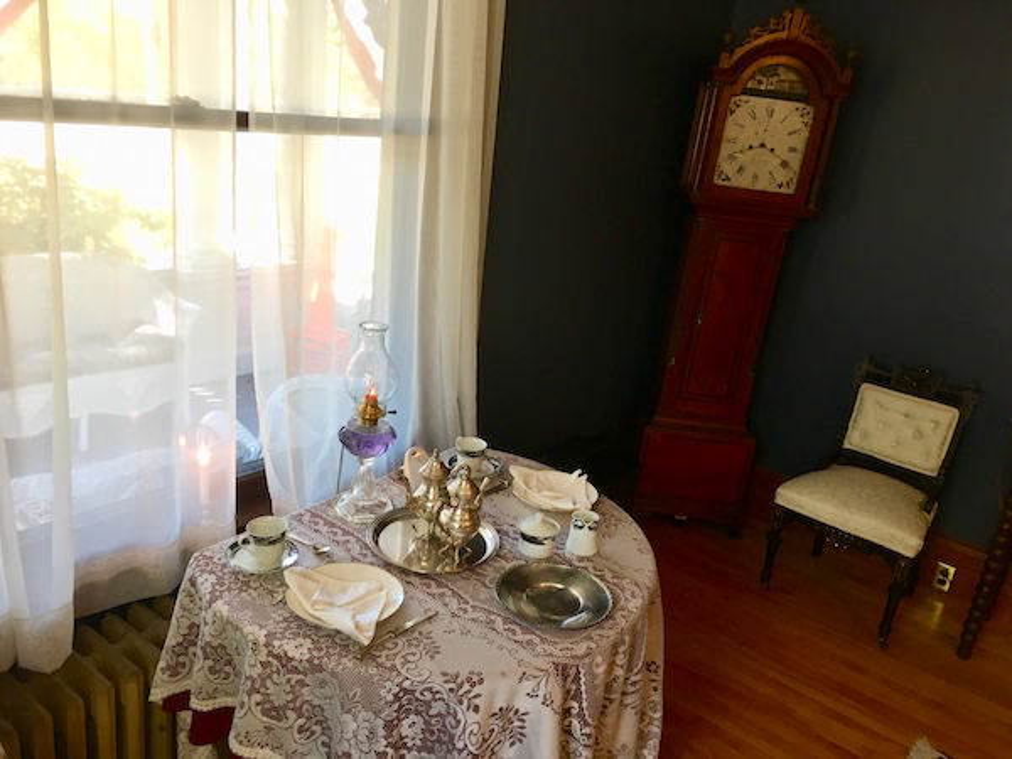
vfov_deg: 48.2
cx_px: 506
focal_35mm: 29
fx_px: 848
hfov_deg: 61.7
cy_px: 380
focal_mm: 4.15
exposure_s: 1/30
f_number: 2.2
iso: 80
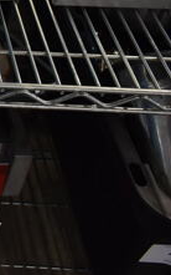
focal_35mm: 76
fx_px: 567
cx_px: -185
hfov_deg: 14.1
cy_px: 54
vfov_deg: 26.6
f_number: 3.5
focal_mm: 18
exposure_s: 1/30
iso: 640
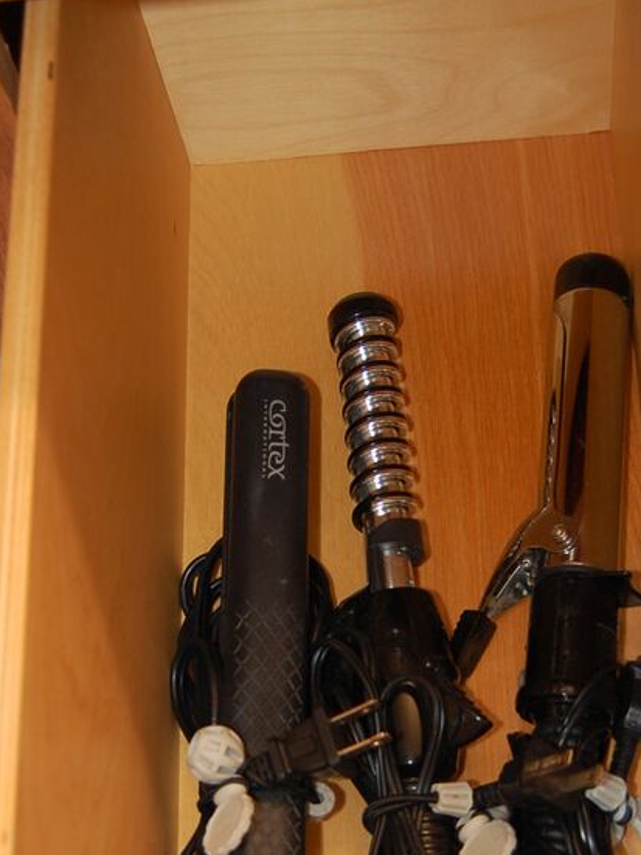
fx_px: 1704
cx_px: 340
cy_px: 591
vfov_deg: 27.9
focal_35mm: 69
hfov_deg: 21.3
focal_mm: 22
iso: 400
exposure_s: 1/60
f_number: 3.8
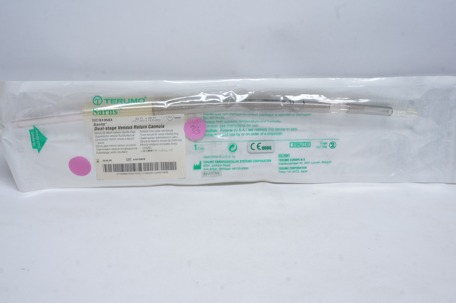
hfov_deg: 57.3
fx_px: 418
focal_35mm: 33
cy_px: 152
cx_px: 228
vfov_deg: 39.9
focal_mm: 22
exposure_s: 1/15
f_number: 14
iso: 800
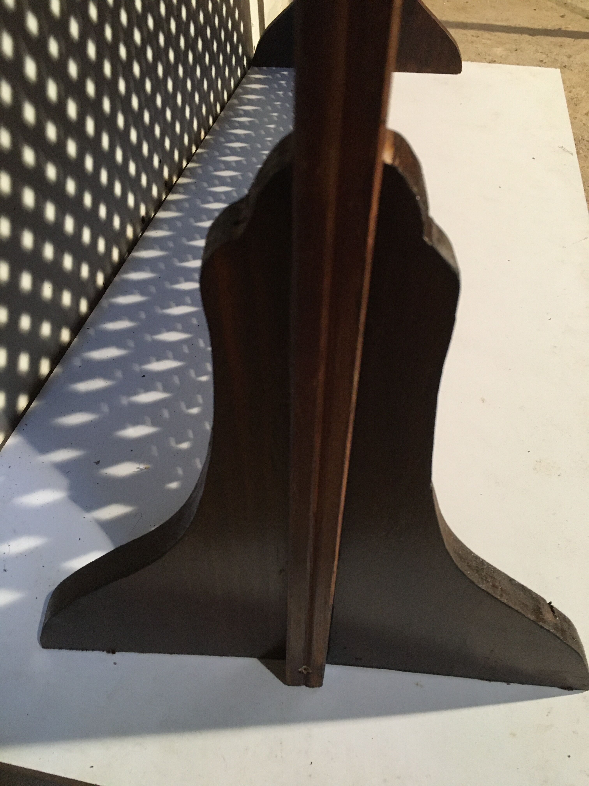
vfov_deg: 61.7
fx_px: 658
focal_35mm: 29
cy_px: 393
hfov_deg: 48.2
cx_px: 294
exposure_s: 1/33
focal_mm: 4.15
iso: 250
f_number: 2.2
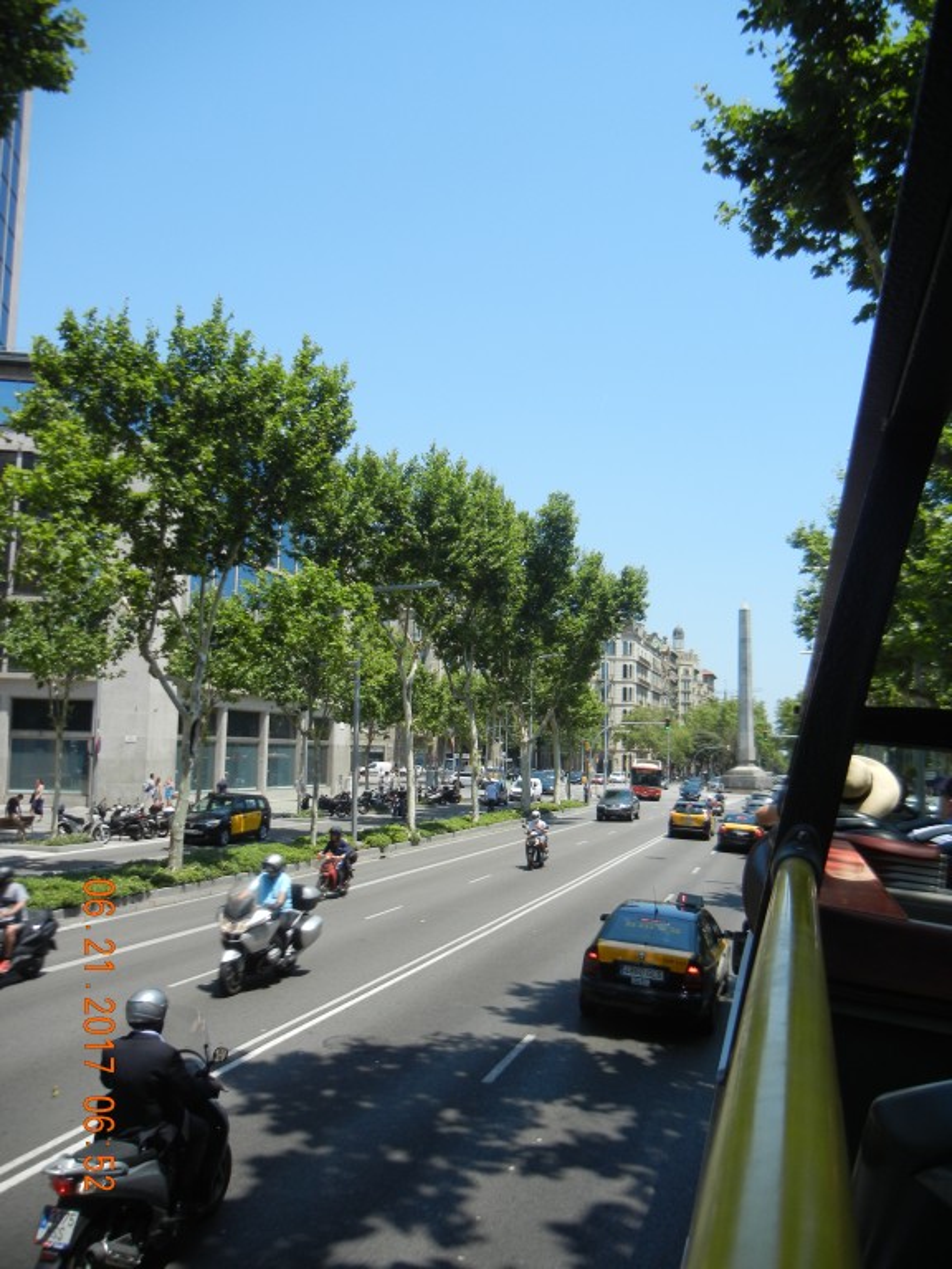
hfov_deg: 46.8
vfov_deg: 60.0
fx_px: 1100
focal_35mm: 30
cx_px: 476
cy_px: 634
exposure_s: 1/280
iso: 160
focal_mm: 5.4
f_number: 7
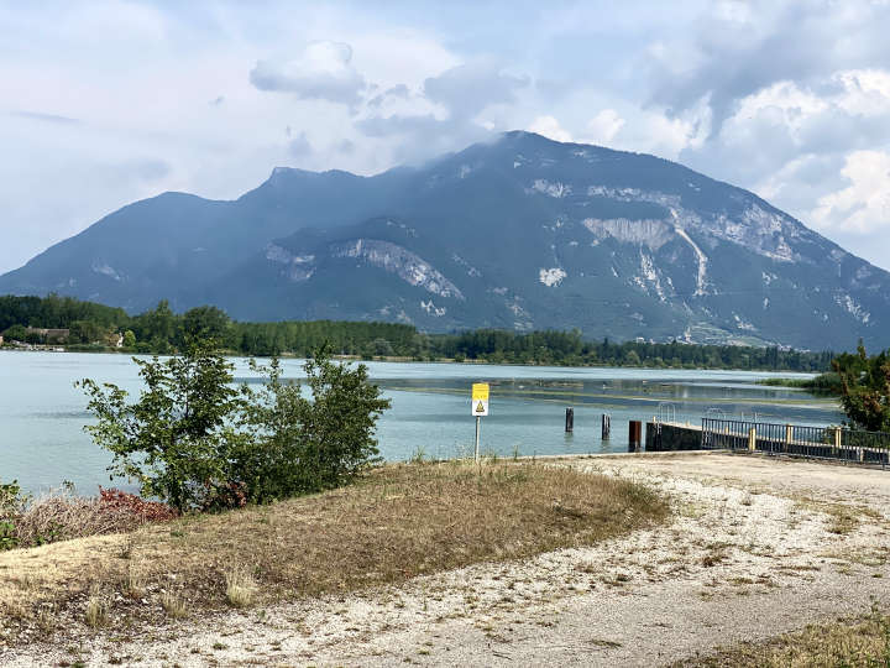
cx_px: 445
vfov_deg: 28.0
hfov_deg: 36.8
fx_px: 1337
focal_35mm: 52
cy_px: 334
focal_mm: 6
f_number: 2
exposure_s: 1/2398
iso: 20
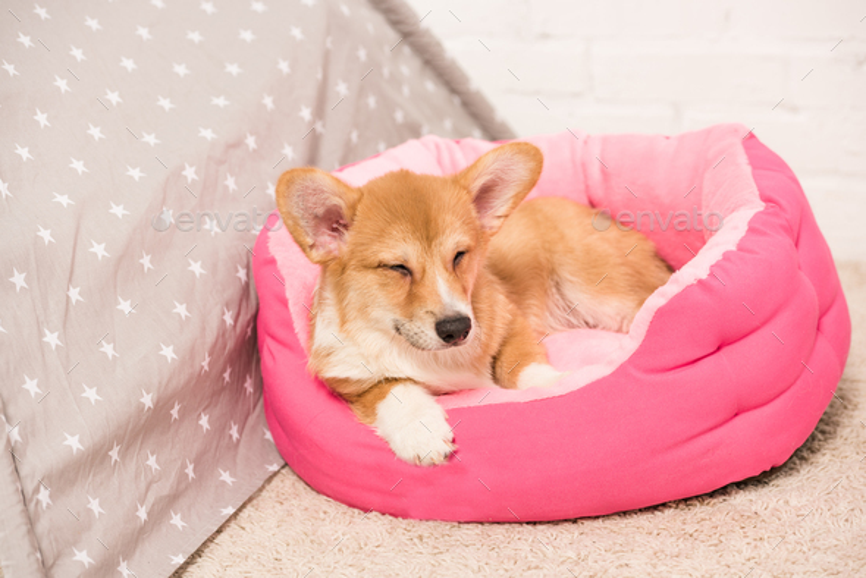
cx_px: 433
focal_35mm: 70
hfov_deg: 28.8
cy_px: 289
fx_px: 1685
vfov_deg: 19.5
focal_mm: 70
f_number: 5
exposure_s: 1/160
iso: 125
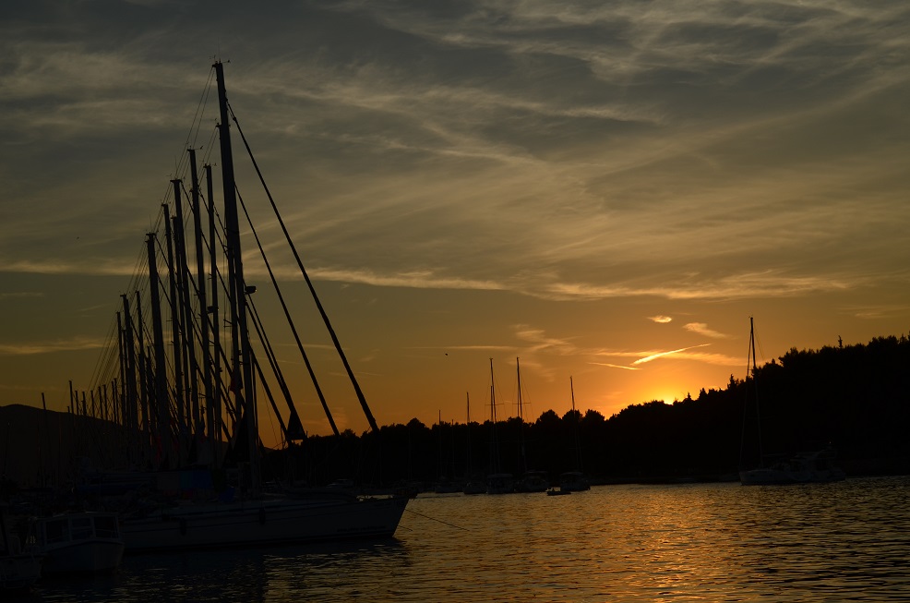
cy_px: 302
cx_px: 455
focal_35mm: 60
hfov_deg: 33.5
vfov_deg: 22.5
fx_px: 1513
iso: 100
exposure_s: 1/320
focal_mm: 40
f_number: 9
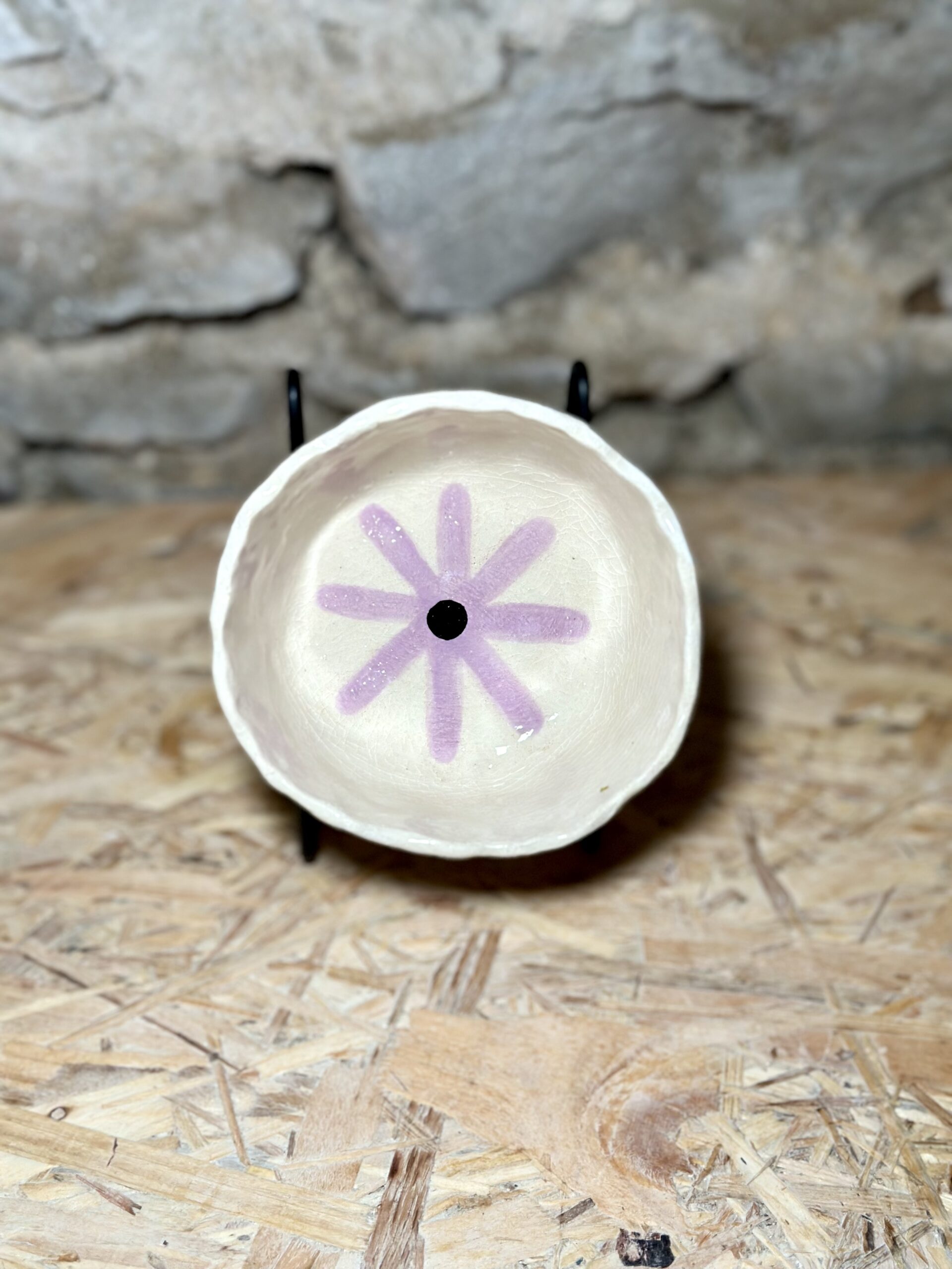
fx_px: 1760
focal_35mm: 48
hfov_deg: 30.3
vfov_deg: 39.7
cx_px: 476
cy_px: 634
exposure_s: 1/121
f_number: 1.78
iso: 125
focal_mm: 6.86
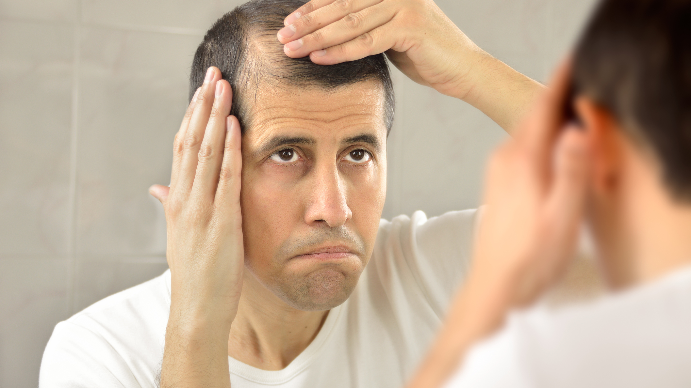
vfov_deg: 14.7
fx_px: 1502
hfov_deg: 25.9
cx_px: 344
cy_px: 174
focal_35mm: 82
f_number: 4.8
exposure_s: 1/60
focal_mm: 52
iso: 200
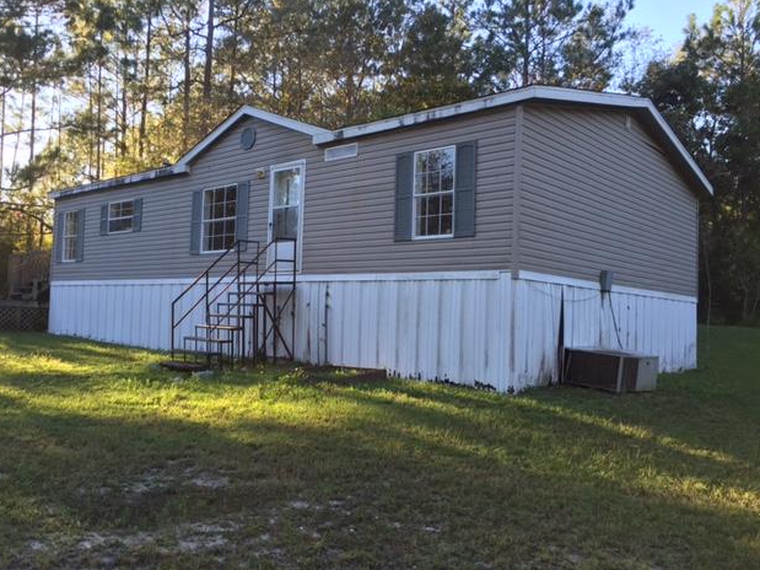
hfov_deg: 60.0
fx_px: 659
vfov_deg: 46.8
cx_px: 376
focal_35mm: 30
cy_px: 290
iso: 32
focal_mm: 4.15
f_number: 2.2
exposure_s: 1/147
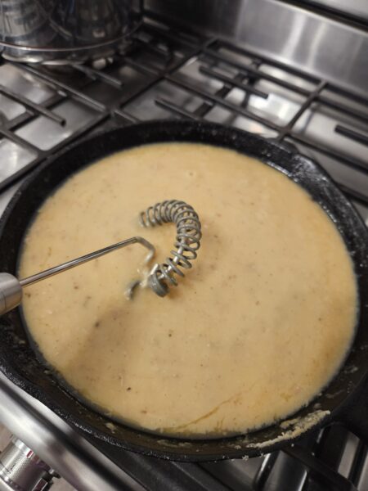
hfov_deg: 58.9
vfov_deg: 73.9
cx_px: 184
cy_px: 246
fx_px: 326
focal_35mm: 23
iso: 500
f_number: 1.8
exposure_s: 1/40
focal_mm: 5.4
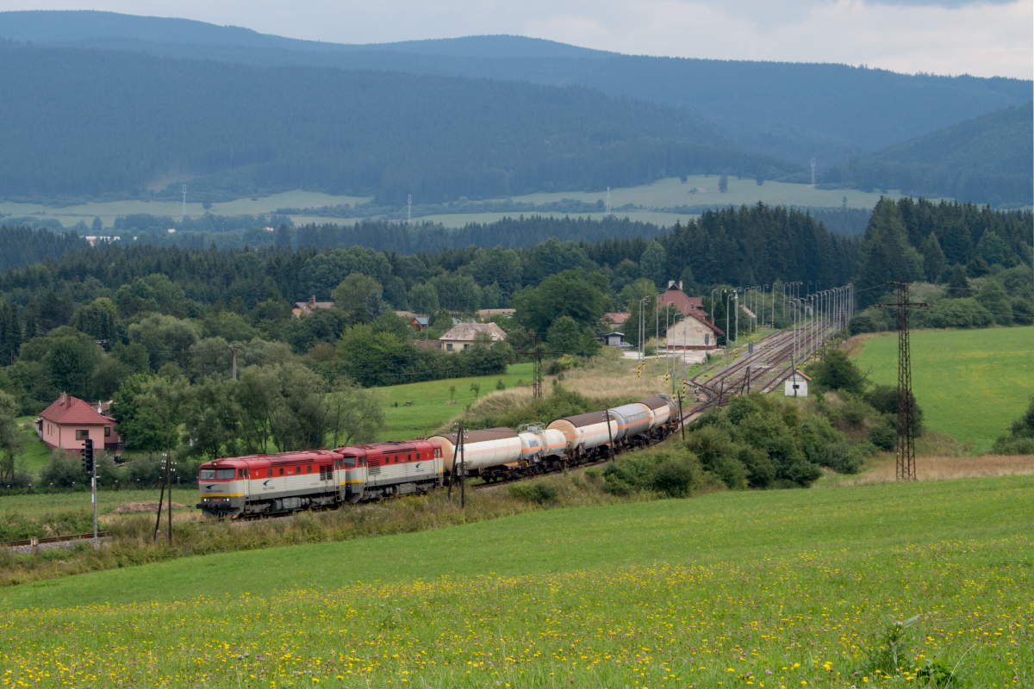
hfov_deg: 20.0
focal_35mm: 102
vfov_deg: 13.4
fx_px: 2929
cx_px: 517
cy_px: 344
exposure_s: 1/500
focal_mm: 67.5
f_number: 10
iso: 400
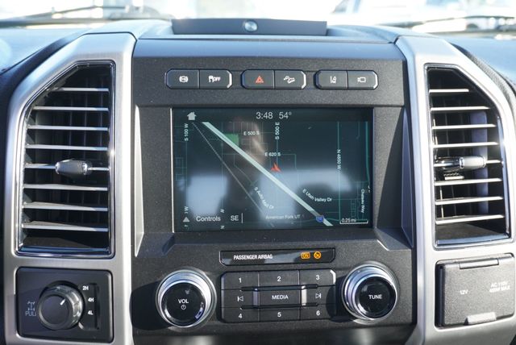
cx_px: 258
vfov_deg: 36.9
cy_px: 172
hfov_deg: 53.1
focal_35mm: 36
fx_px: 516
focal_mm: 24
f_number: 4.5
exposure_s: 1/60
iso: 250
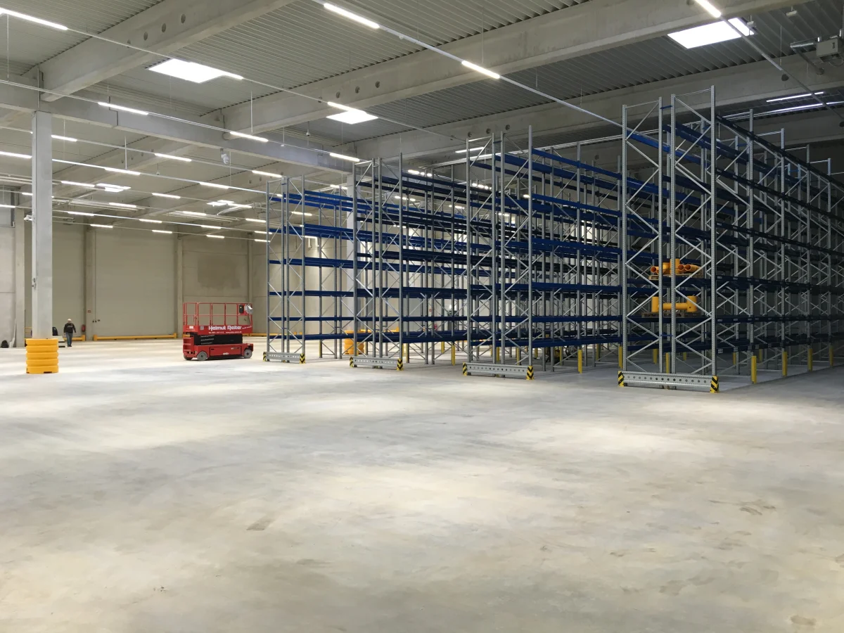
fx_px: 707
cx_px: 422
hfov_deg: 61.7
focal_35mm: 29
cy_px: 316
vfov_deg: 48.2
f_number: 2.2
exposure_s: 1/33
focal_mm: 4.15
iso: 100
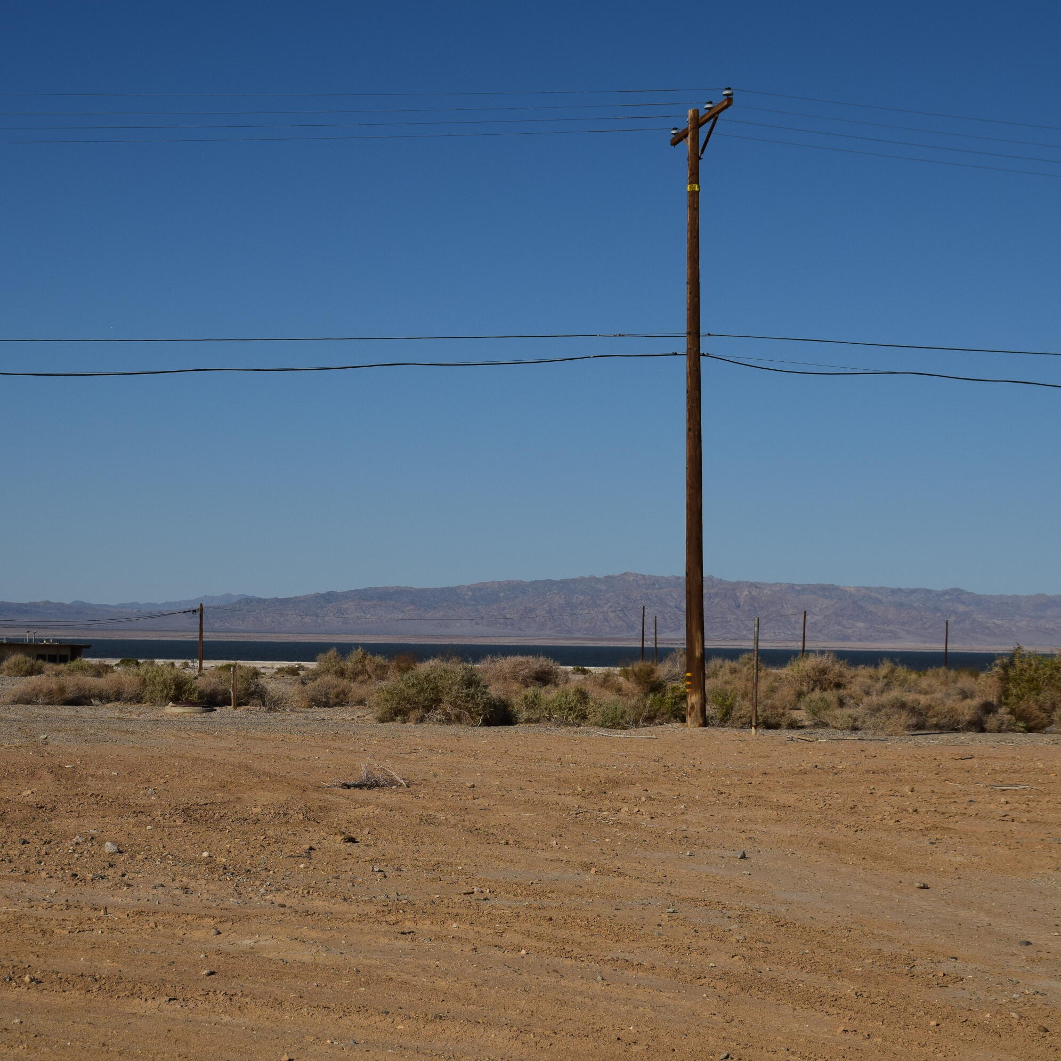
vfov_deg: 23.7
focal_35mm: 73
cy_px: 529
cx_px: 416
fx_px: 2531
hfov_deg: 23.6
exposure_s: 1/1000
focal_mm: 38
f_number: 13
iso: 200
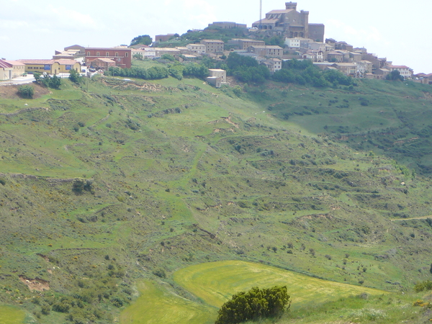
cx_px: 216
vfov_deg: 13.6
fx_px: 1360
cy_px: 162
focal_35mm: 109
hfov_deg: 18.0
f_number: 3.8
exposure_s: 1/640
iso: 80
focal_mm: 13
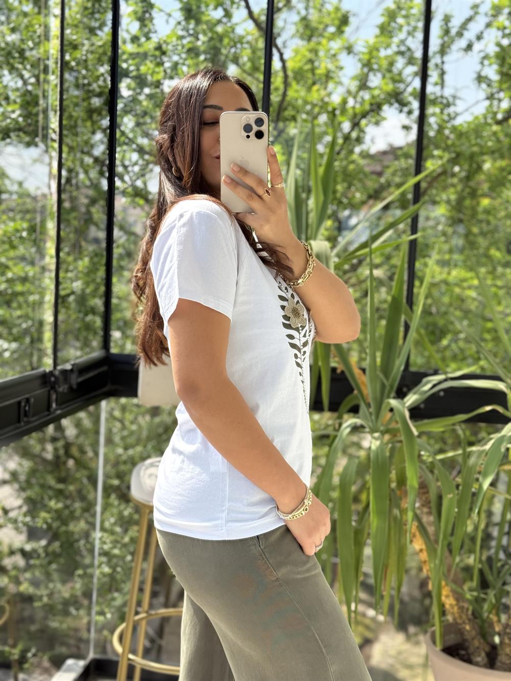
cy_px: 340
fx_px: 945
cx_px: 256
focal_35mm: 48
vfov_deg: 39.7
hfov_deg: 30.3
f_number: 1.78
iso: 80
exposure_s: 1/786
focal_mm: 6.76
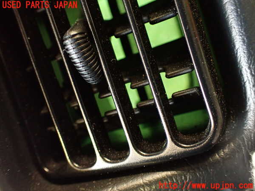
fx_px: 236
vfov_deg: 44.2
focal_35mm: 32
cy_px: 96
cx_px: 128
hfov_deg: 56.8
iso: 800
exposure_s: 1/30
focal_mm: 5.79
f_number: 2.4
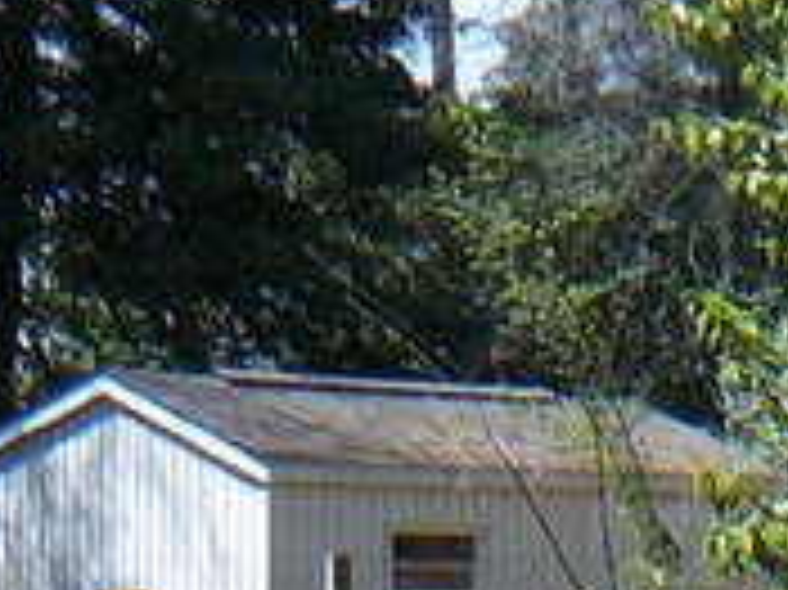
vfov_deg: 11.2
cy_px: 833
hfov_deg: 14.6
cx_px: 1103
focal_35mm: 128
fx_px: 2912
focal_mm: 5.2
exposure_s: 1/500
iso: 80
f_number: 2.8
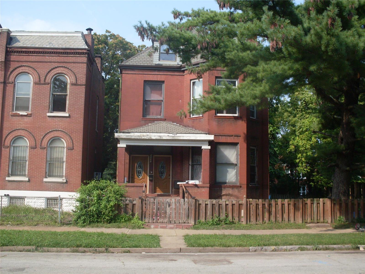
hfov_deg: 49.0
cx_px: 182
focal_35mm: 38
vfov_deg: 37.7
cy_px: 137
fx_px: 401
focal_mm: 6.3
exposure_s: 1/125
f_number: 8.4
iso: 80
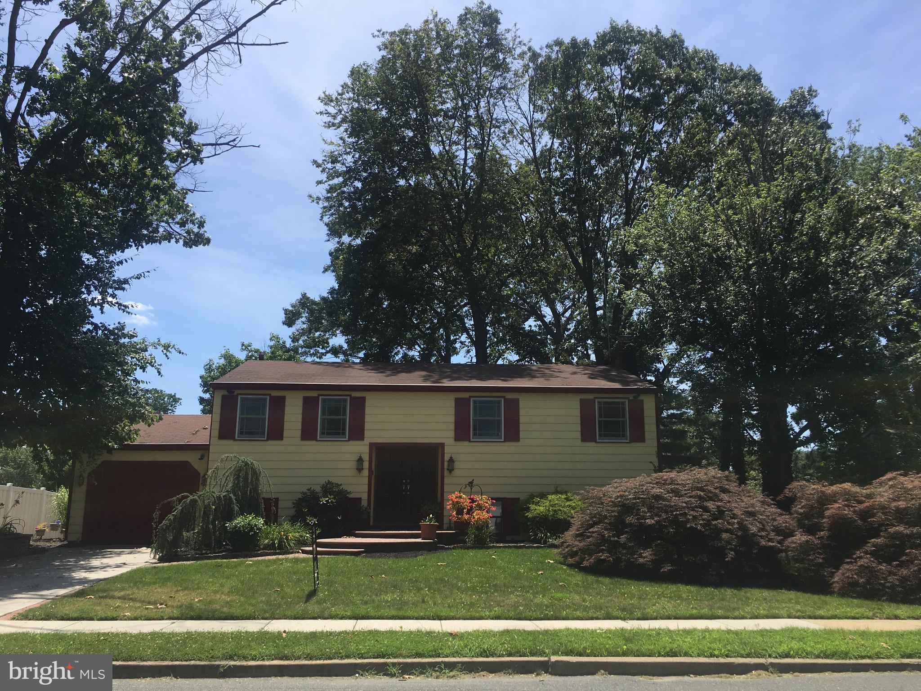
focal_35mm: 29
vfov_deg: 48.2
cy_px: 346
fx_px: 772
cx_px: 460
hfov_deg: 61.7
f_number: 2.2
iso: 25
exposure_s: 1/1603
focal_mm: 4.15
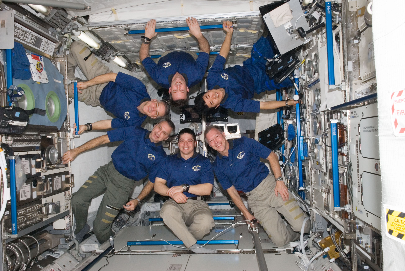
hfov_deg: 61.9
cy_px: 136
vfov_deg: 43.7
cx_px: 202
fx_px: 338
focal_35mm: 30
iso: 200
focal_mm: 20
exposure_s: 1/60
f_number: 11
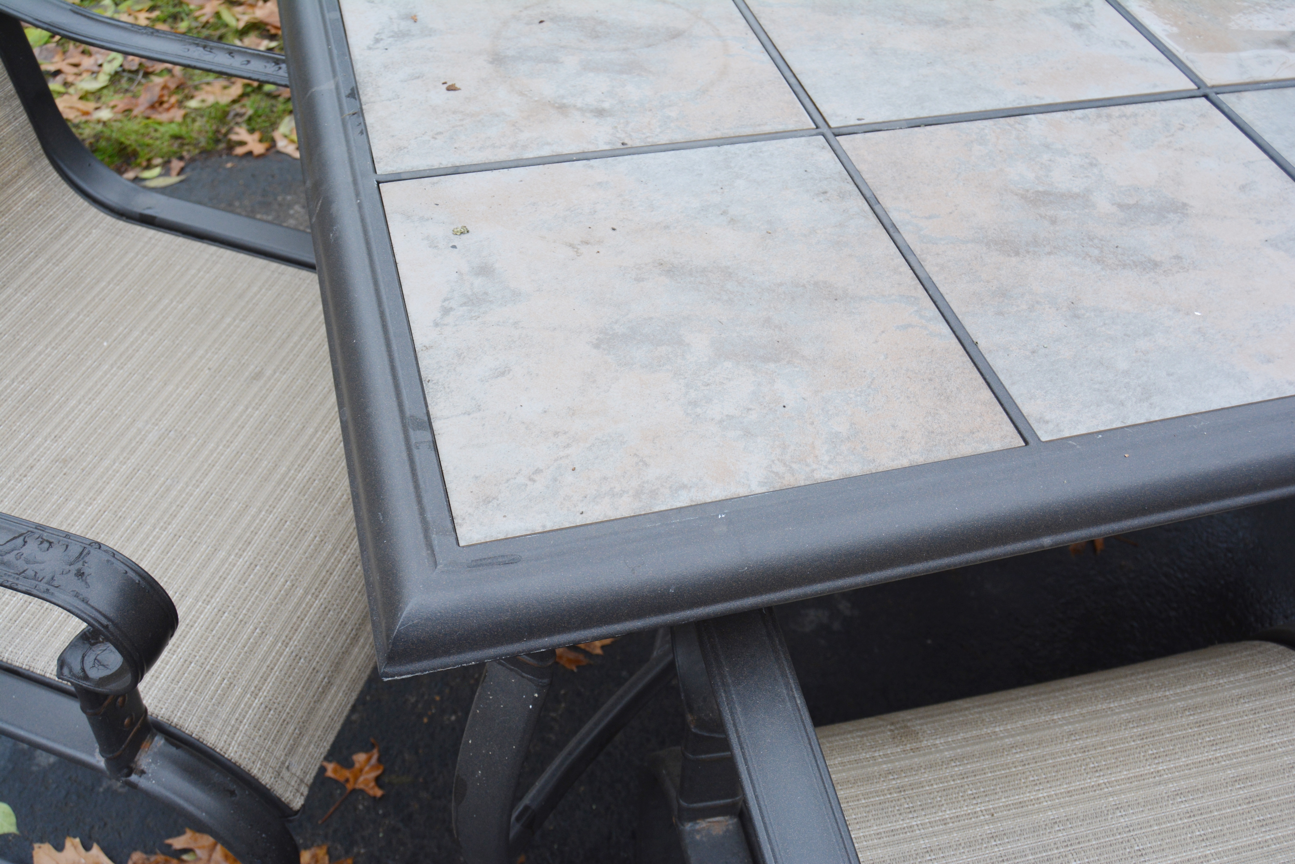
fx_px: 1241
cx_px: 648
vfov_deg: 38.4
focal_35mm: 34
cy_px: 432
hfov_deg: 55.1
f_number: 5.6
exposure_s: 1/125
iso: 400
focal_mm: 23
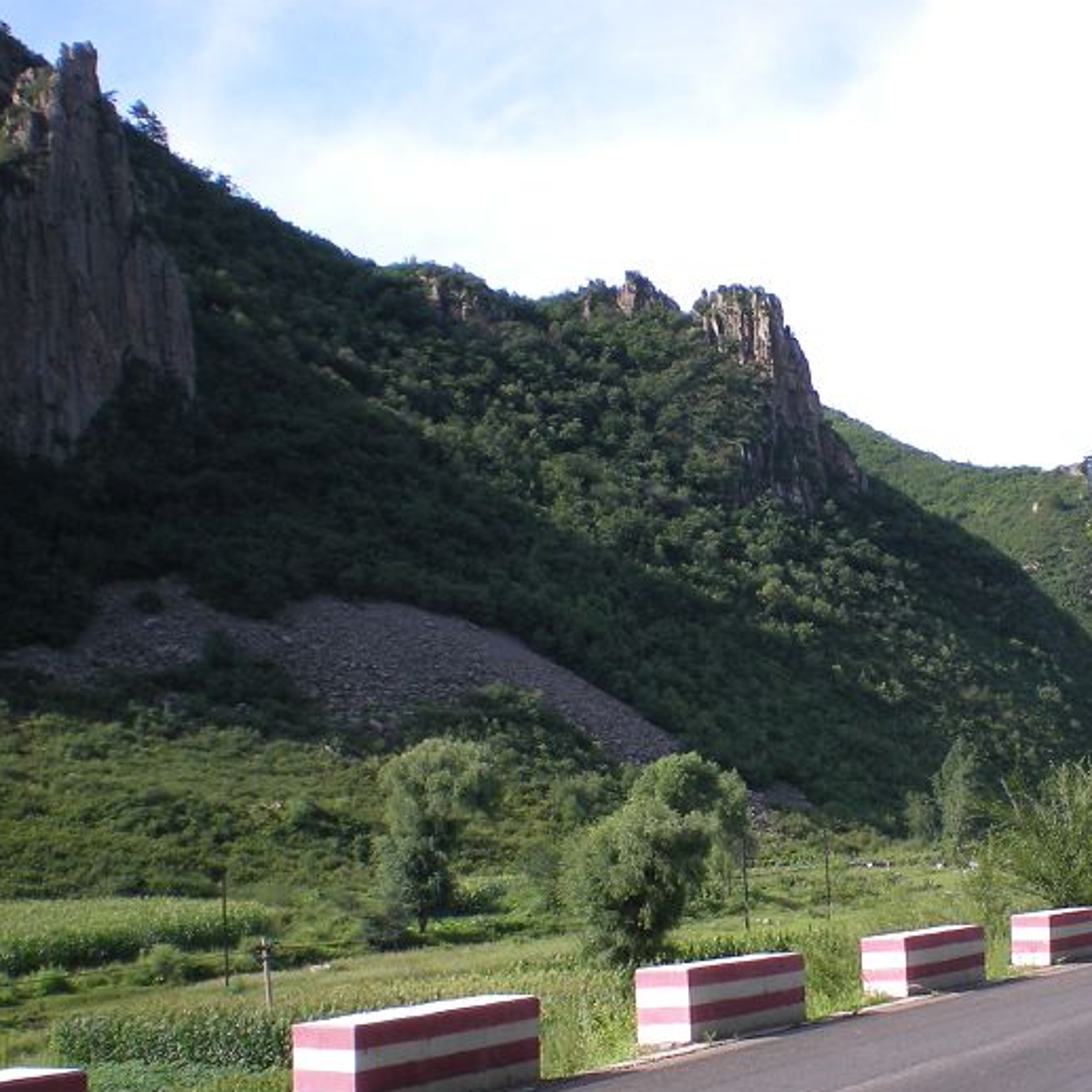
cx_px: 934
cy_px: 748
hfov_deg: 25.8
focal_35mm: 65
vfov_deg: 26.3
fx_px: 2320
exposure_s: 1/206
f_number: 4.6
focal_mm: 6.3
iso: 64
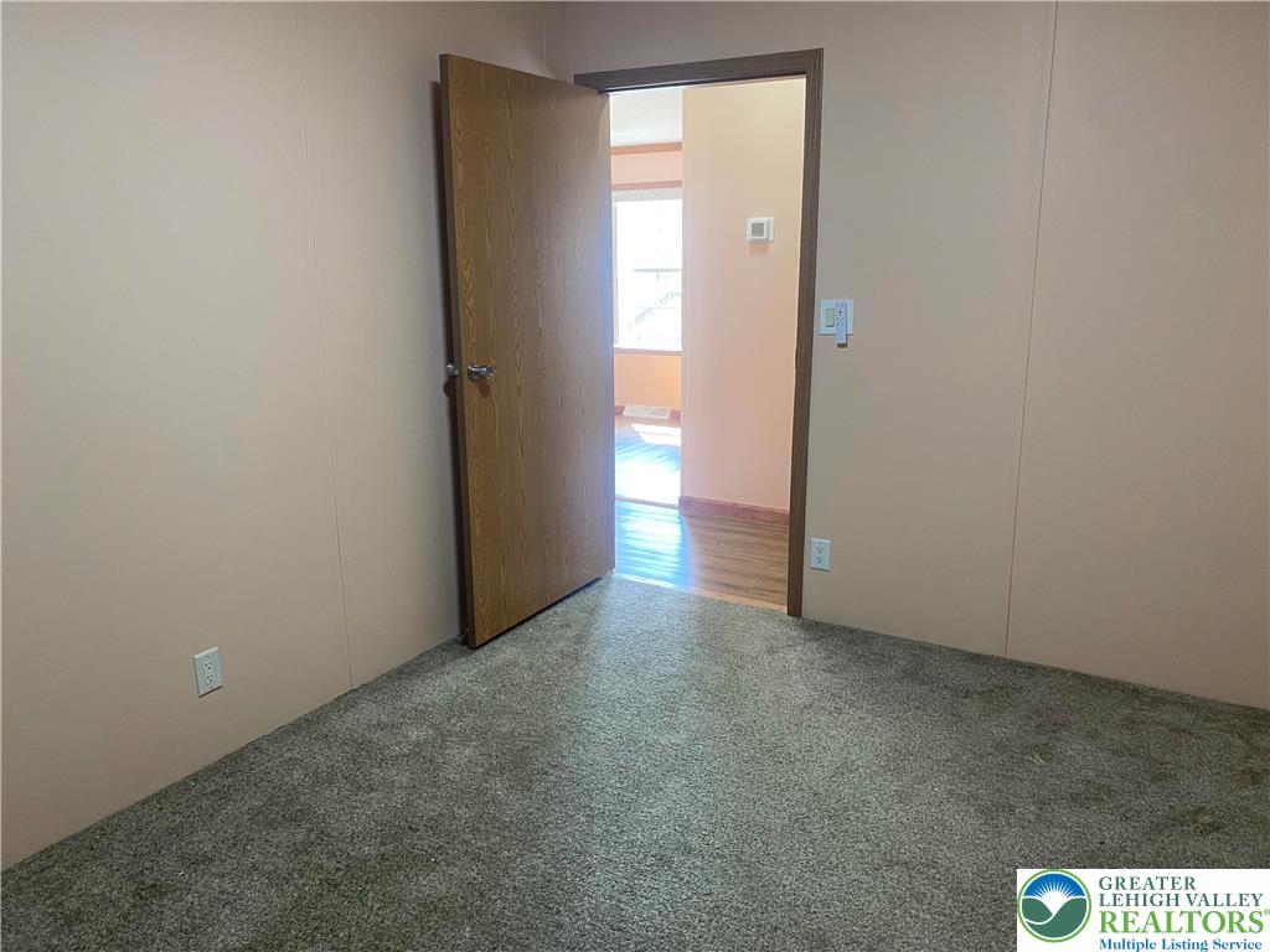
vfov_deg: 53.1
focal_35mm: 26
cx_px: 635
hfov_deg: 67.3
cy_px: 476
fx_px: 954
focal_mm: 4.25
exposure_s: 1/60
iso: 160
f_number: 1.8
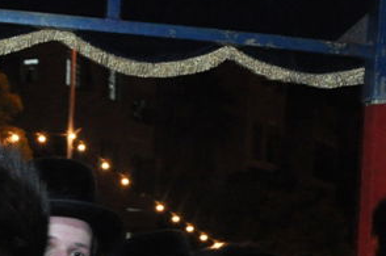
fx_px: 1006
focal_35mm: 94
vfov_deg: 13.6
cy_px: 395
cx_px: -55
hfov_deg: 20.5
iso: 1600
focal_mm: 18
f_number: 5
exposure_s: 1/50
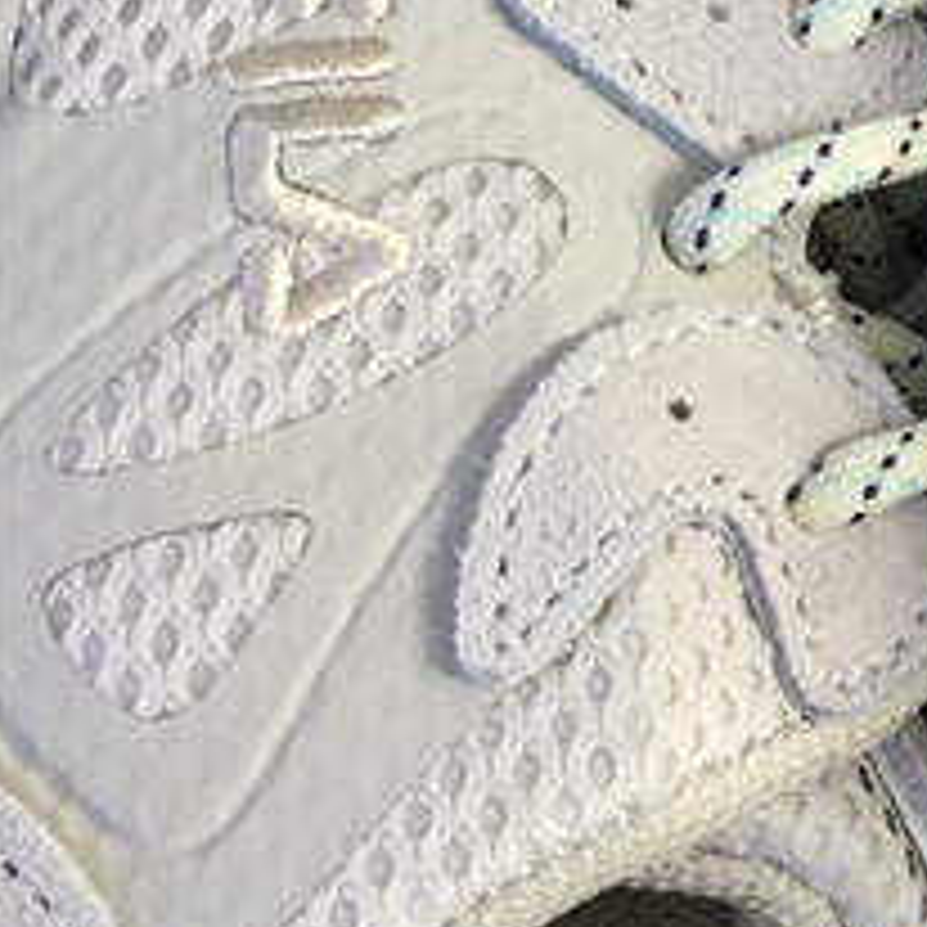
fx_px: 3636
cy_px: 101
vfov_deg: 14.4
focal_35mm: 120
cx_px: 2012
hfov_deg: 12.3
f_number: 2.4
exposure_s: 1/264
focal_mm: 3.3
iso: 25
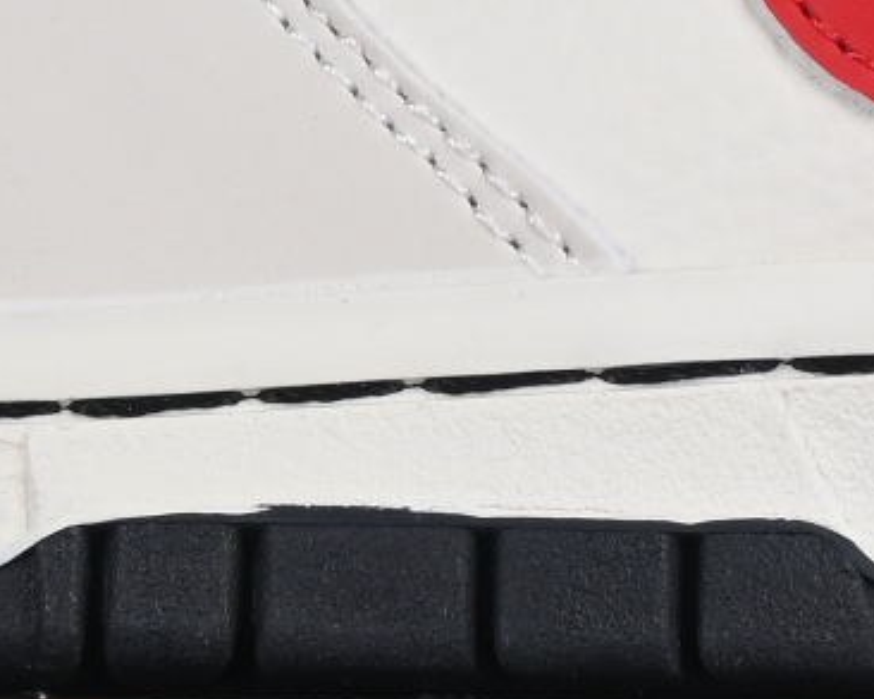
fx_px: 13843
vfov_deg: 2.9
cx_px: 967
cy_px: -651
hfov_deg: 3.6
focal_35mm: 535
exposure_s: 1/80
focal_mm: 50
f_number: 8
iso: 160
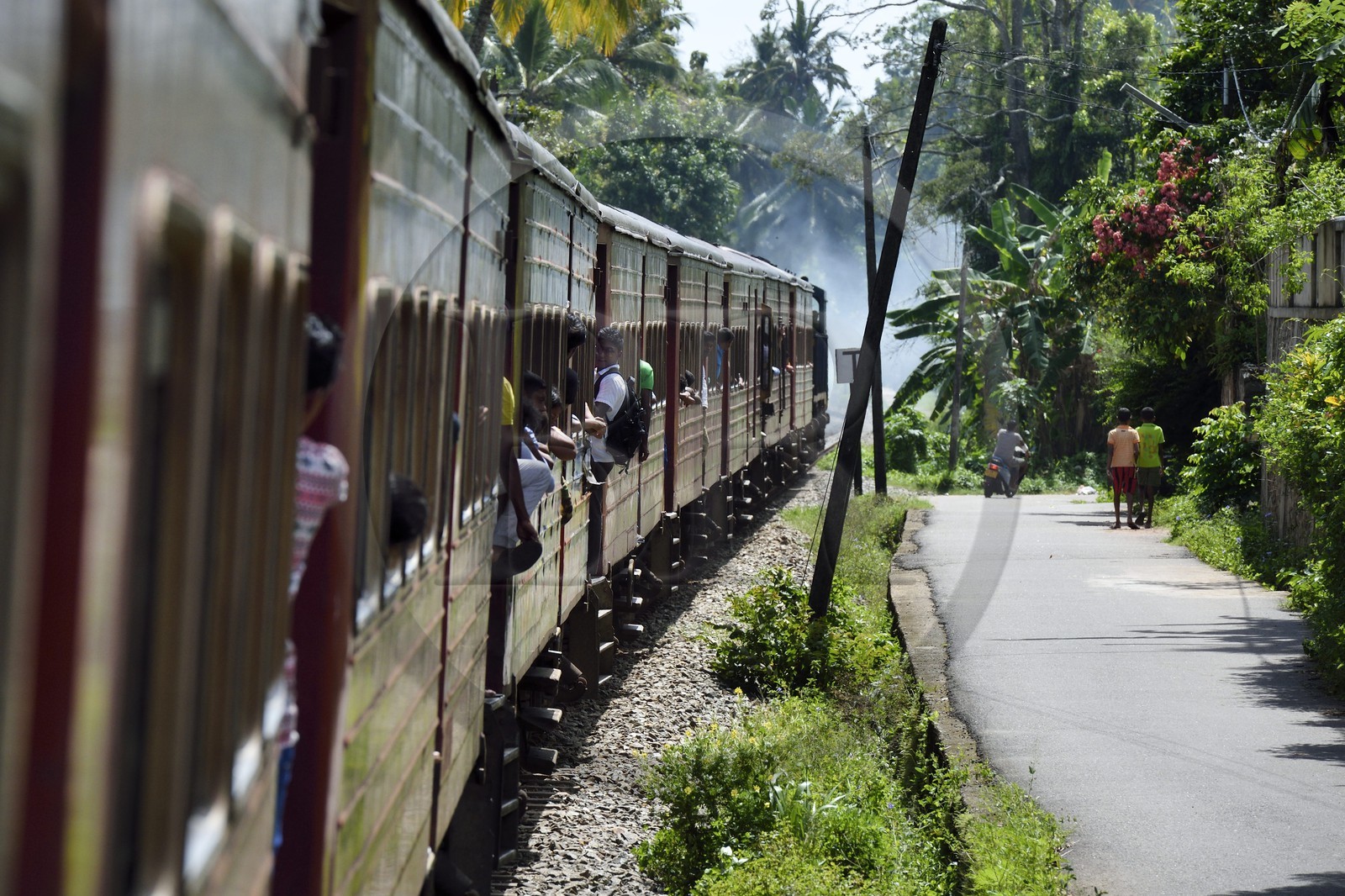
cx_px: 672
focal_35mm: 200
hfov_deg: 10.3
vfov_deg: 6.9
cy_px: 448
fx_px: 7470
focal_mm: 200
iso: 800
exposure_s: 1/1250
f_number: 10
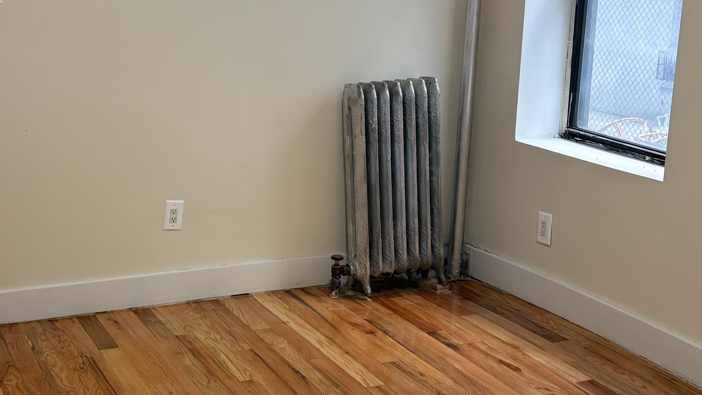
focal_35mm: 54
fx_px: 1005
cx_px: 211
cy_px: 178
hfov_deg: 37.9
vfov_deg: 22.2
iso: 100
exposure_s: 1/60
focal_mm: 5.96
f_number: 1.6
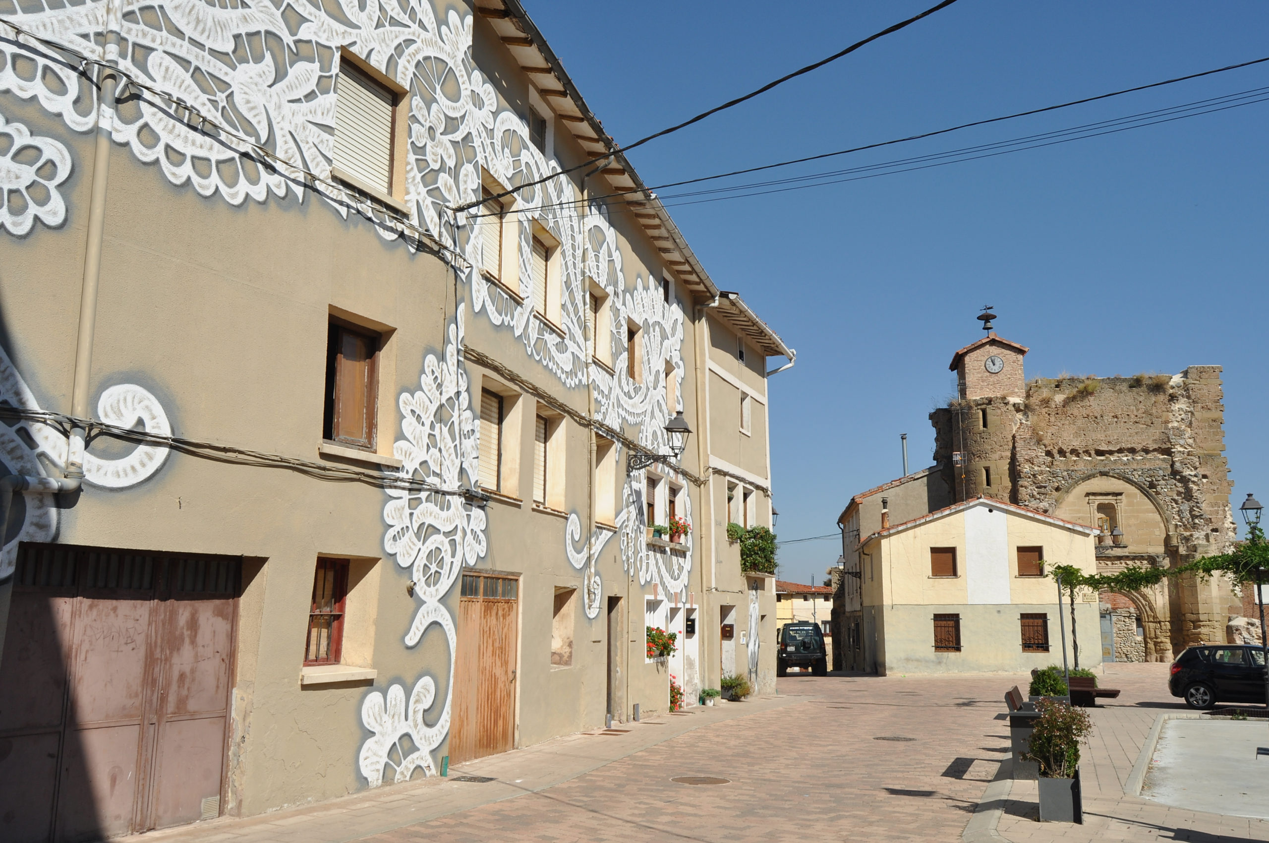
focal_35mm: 30
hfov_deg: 62.0
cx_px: 634
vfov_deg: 43.5
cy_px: 422
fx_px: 1056
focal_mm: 20
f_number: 11
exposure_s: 1/500
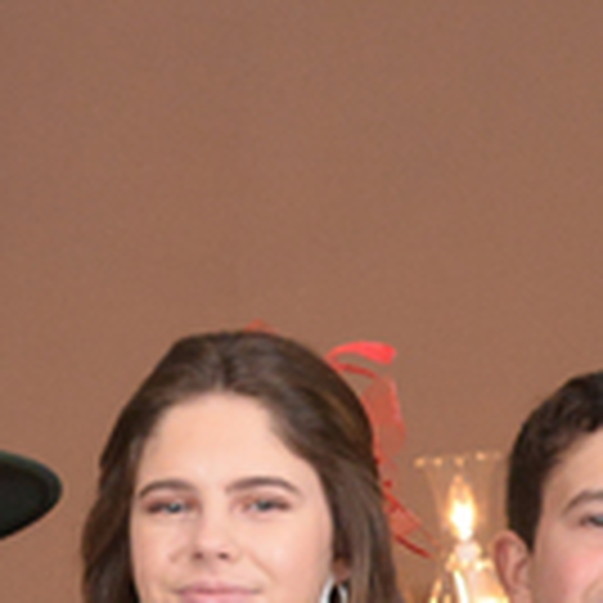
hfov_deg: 6.0
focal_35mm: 290
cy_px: 1307
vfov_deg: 5.9
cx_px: -14
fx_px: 5715
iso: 1600
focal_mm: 38
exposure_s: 1/160
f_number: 5.6
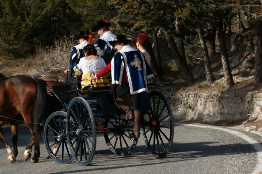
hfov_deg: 14.7
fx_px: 1019
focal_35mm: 140
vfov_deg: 9.8
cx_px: 131
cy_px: 87
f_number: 13
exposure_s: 1/250
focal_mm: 140
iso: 250
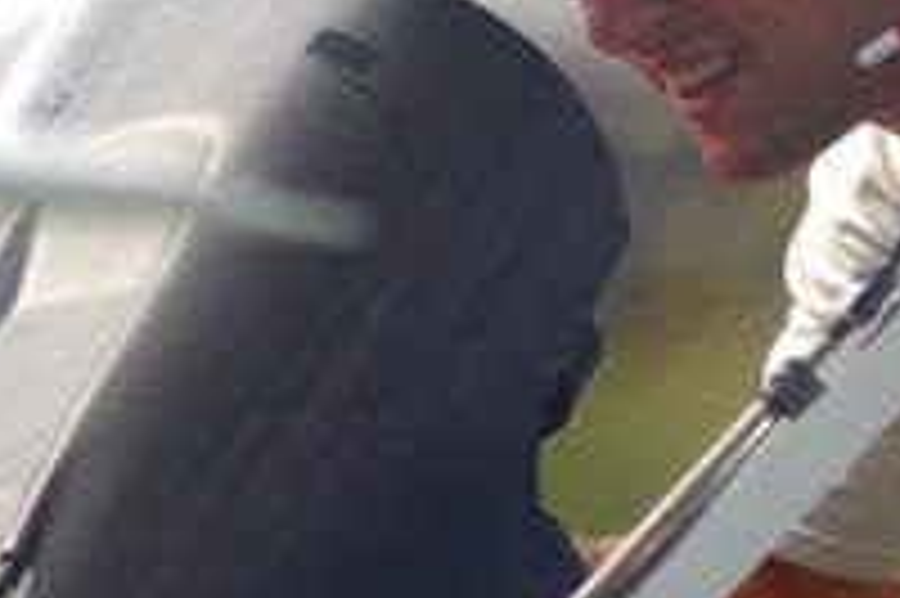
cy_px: 94
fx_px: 22506
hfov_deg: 2.3
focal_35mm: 901
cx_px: 648
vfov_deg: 1.5
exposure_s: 1/8000
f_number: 2.8
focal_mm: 200
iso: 400
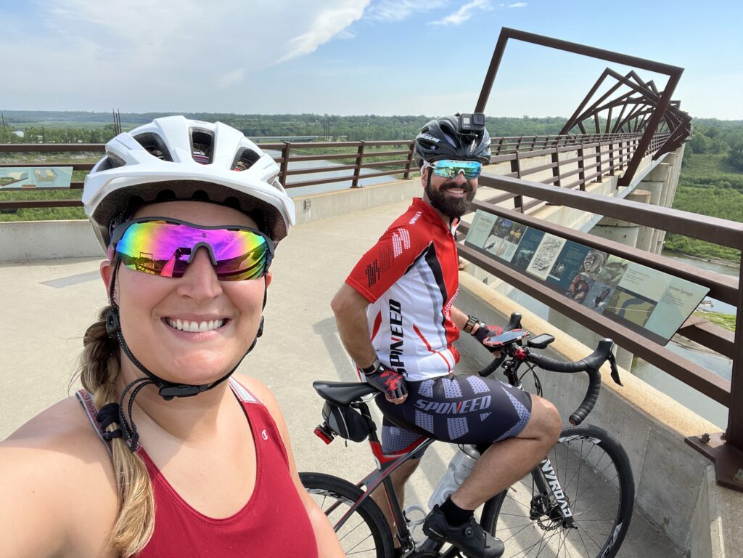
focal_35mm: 23
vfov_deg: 58.9
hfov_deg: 73.9
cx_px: 372
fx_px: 494
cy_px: 279
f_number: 2.2
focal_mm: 2.71
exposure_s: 1/557
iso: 32
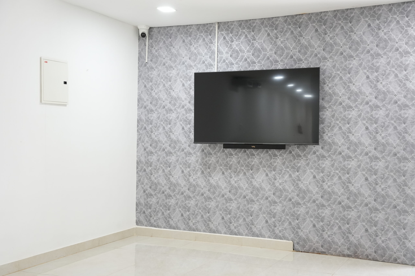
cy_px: 138
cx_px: 208
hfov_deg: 41.6
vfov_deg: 28.4
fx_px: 546
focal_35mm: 47
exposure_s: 1/100
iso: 3200
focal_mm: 47.4
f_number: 5
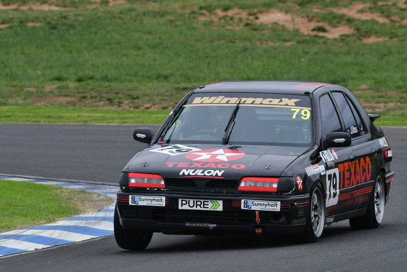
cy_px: 136
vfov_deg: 1.9
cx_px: 204
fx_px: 8142
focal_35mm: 720
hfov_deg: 2.9
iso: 800
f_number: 11
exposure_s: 1/640
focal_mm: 480
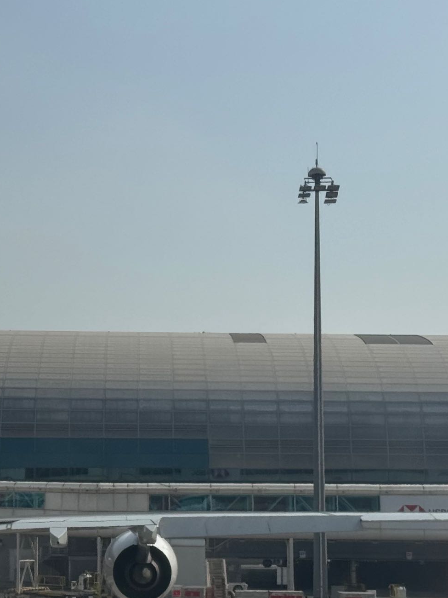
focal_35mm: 96
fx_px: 1657
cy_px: 398
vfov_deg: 20.4
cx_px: -26
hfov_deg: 15.1
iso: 64
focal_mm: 6.76
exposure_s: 1/7092
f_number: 1.78
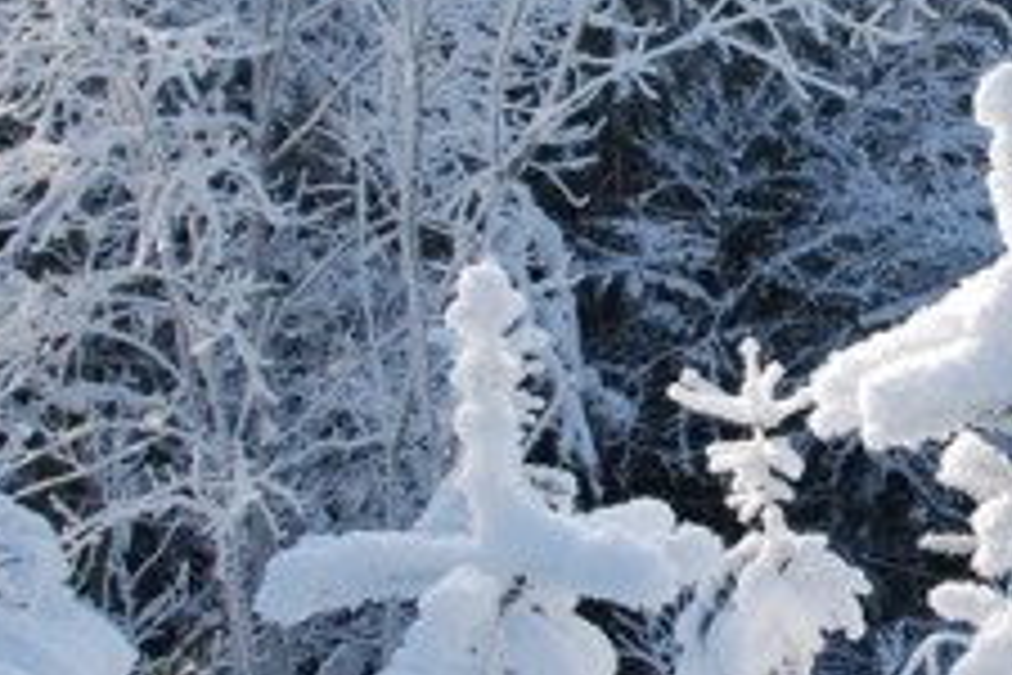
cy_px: 236
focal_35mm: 96
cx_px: 976
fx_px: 2698
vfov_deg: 14.2
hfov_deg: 20.6
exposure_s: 1/200
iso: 200
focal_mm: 18
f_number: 10
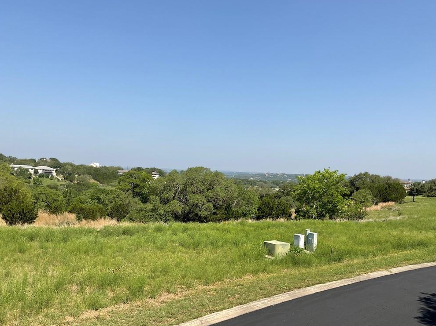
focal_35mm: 30
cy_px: 164
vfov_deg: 46.8
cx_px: 221
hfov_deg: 60.0
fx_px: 378
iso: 16
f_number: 1.8
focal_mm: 3
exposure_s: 1/2141
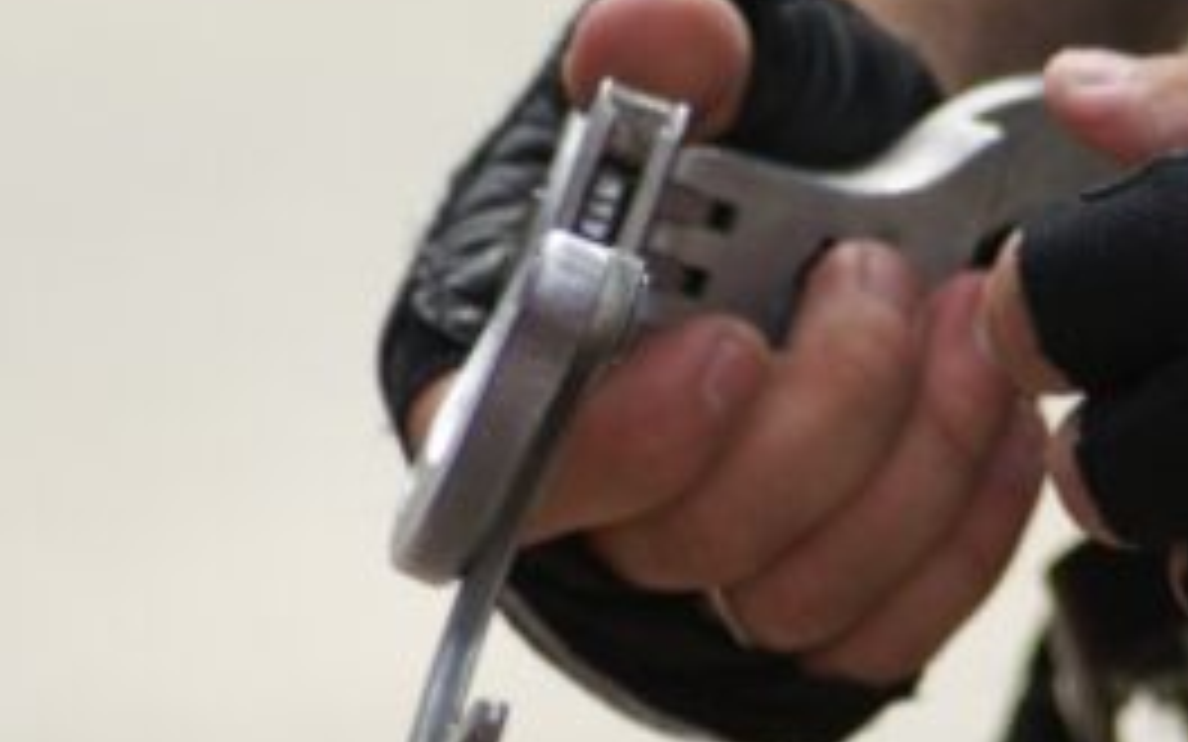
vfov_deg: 1.3
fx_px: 33834
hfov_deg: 2.0
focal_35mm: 1045
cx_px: 810
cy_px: 477
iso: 160
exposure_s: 1/500
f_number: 5.6
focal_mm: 300
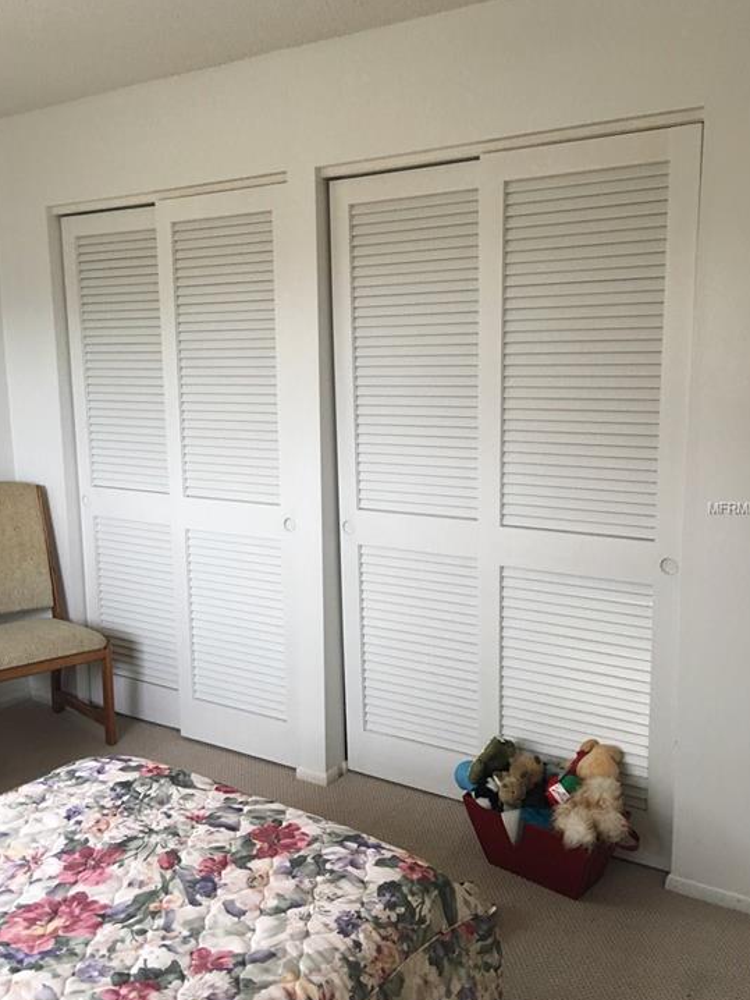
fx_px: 895
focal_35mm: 31
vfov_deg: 58.3
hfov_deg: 45.5
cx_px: 370
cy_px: 508
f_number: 2.2
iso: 40
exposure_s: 1/30
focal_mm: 4.15
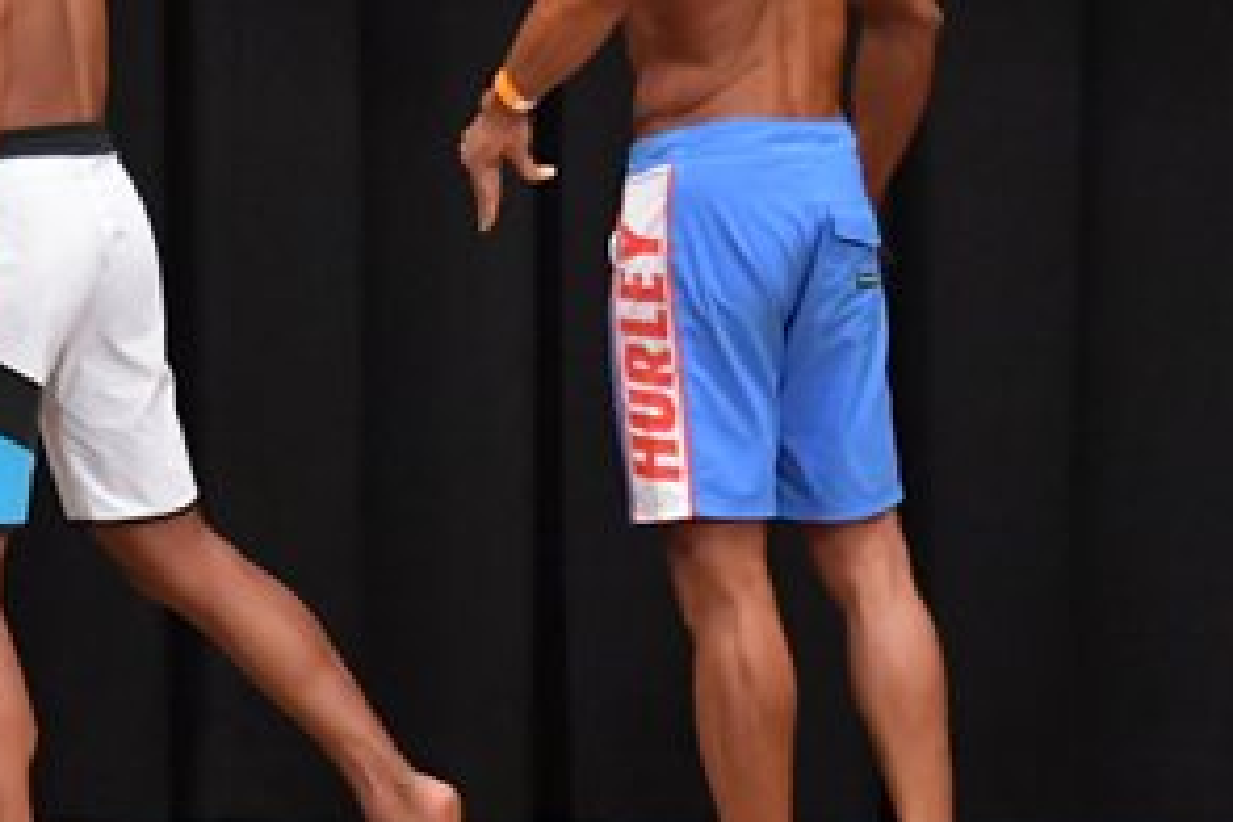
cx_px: -224
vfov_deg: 2.9
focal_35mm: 482
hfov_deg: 4.3
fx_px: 16507
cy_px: 273
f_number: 5.6
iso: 6400
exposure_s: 1/400
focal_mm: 122
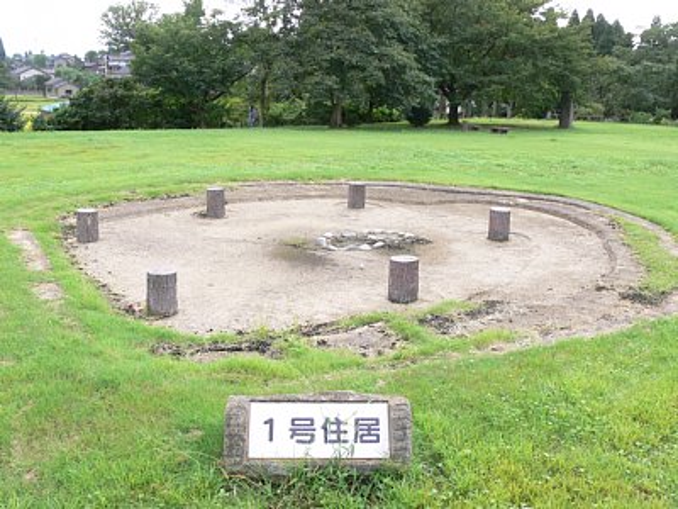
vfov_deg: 40.7
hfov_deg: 52.6
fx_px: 686
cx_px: 339
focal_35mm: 35
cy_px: 254
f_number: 4.5
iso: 80
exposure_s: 1/125
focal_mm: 7.4
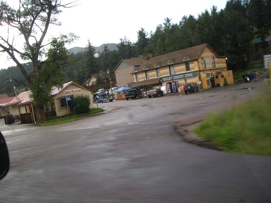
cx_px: 136
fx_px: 297
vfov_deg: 37.7
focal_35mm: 38
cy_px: 102
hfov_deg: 49.0
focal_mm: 6.2
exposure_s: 1/100
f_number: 2.7
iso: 100
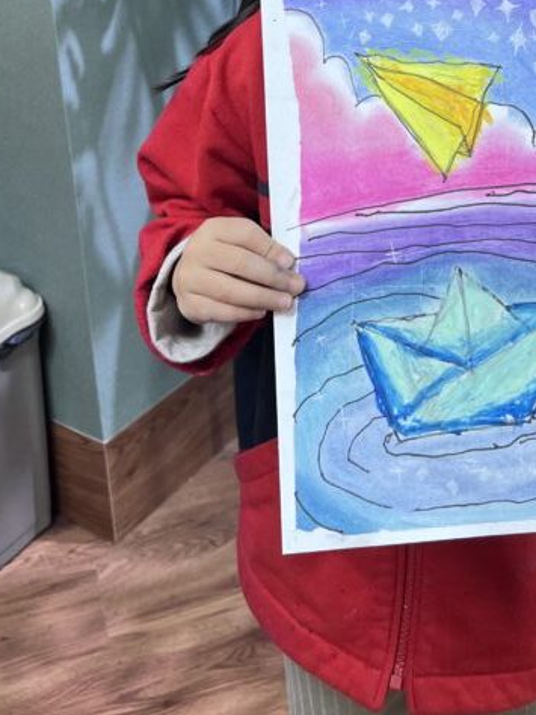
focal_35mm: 55
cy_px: -29
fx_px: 1135
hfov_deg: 26.1
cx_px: 426
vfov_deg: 31.8
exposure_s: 1/100
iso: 80
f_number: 1.5
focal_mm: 5.7
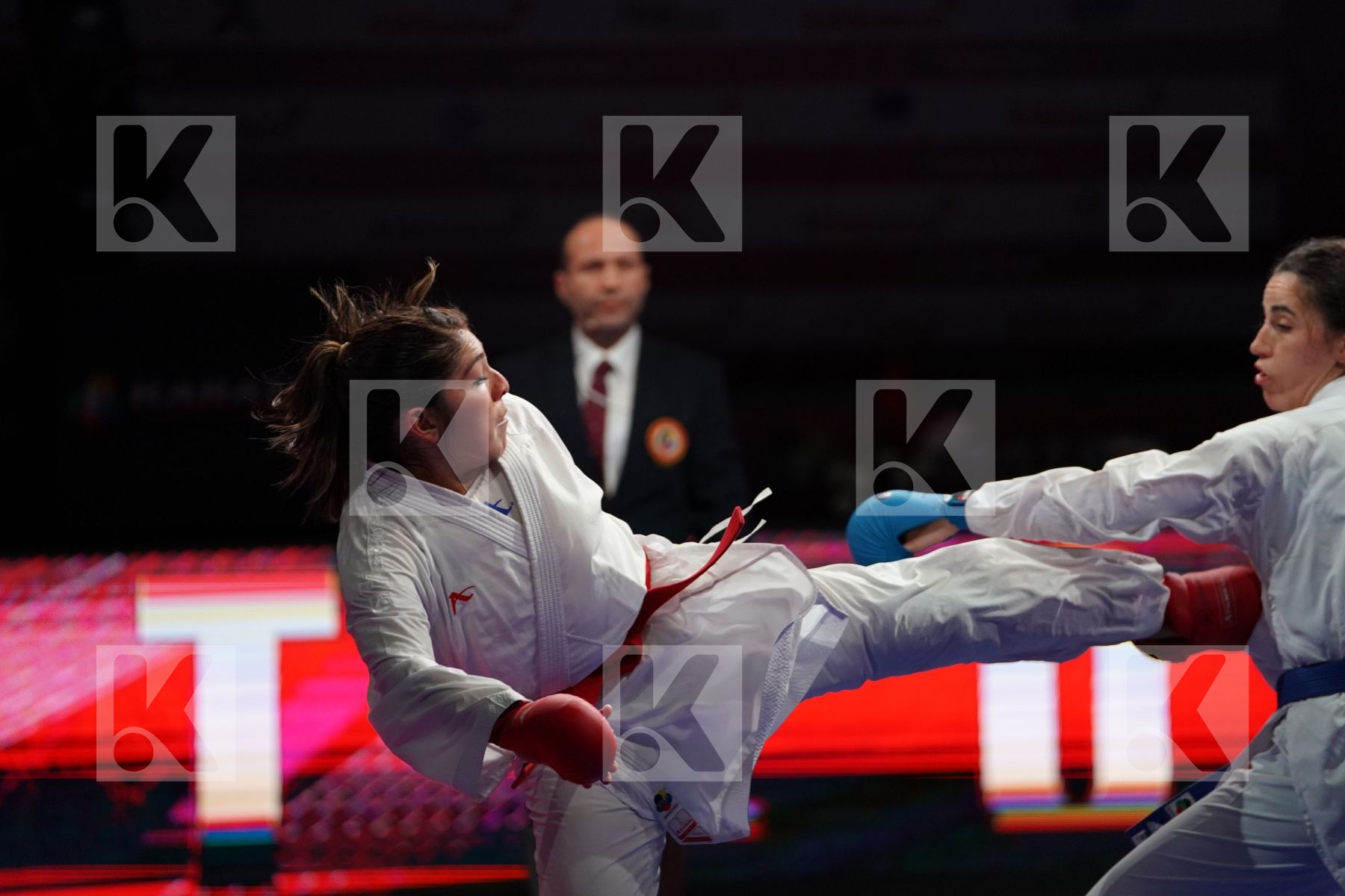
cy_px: 448
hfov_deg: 11.7
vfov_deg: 7.8
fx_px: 6575
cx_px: 672
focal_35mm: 176
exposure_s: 1/1000
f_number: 2.8
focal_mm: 176
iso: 2000
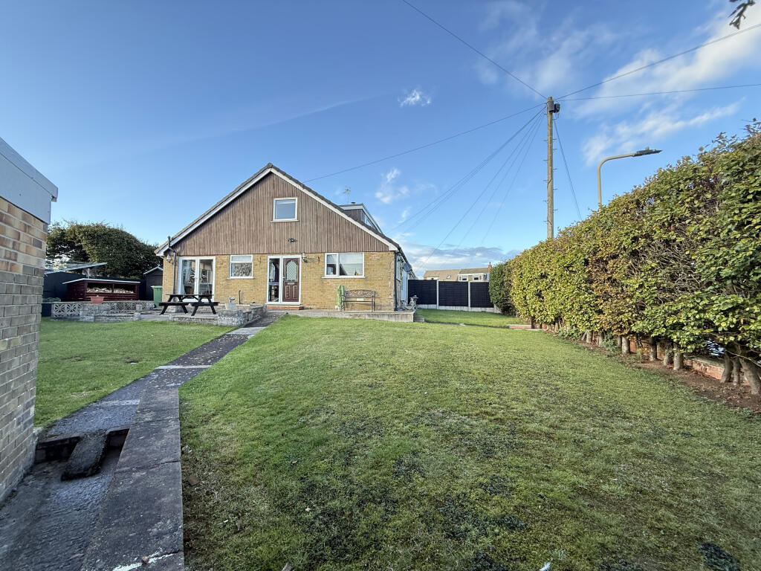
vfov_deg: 85.7
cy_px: 286
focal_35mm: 14
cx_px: 380
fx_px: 308
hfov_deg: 102.1
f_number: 2.2
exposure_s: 1/112
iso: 64
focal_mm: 2.22
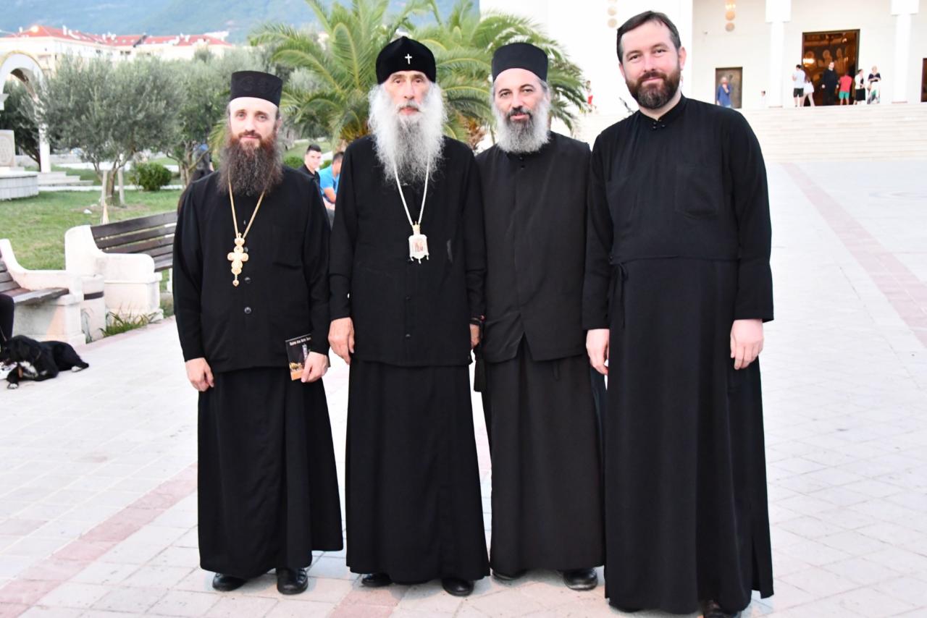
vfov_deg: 31.2
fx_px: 1107
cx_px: 464
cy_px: 309
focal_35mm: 43
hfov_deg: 45.4
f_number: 5.6
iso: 4000
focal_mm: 29
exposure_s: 1/160
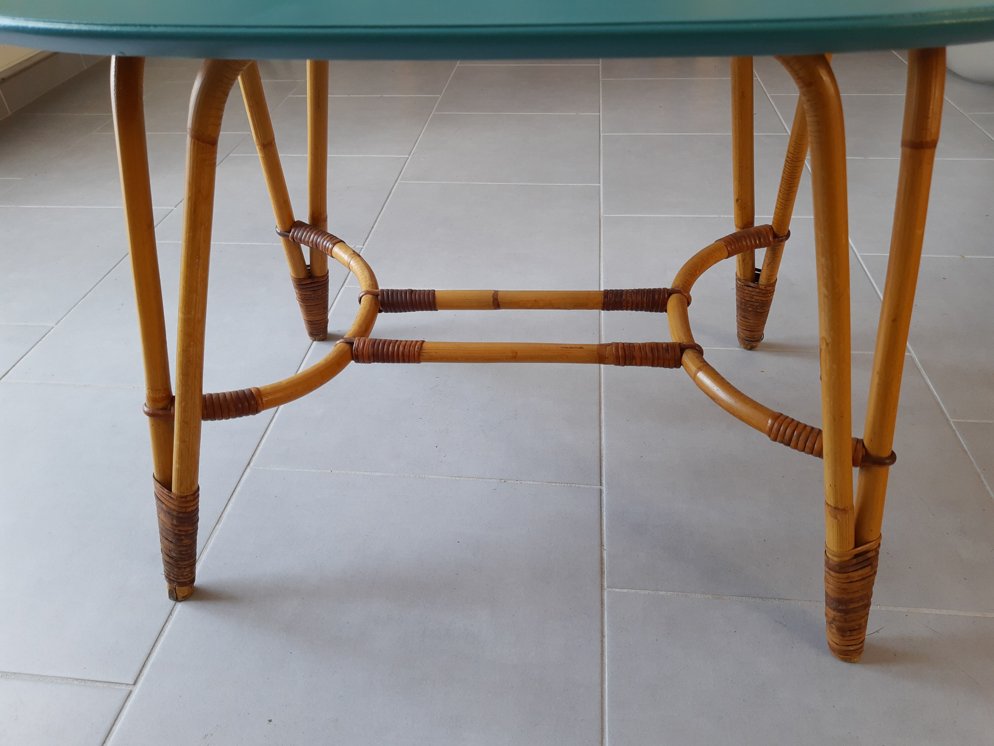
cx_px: 497
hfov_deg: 67.3
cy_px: 373
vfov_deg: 53.1
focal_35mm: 26
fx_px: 747
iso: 44
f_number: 1.7
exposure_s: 1/33
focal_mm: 4.75
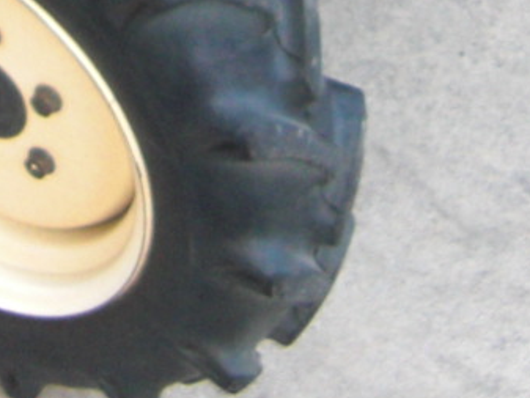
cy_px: -485
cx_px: 22
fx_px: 2037
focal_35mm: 133
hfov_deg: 14.6
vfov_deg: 10.0
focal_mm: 4.9
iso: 200
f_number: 2.6
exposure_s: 1/50
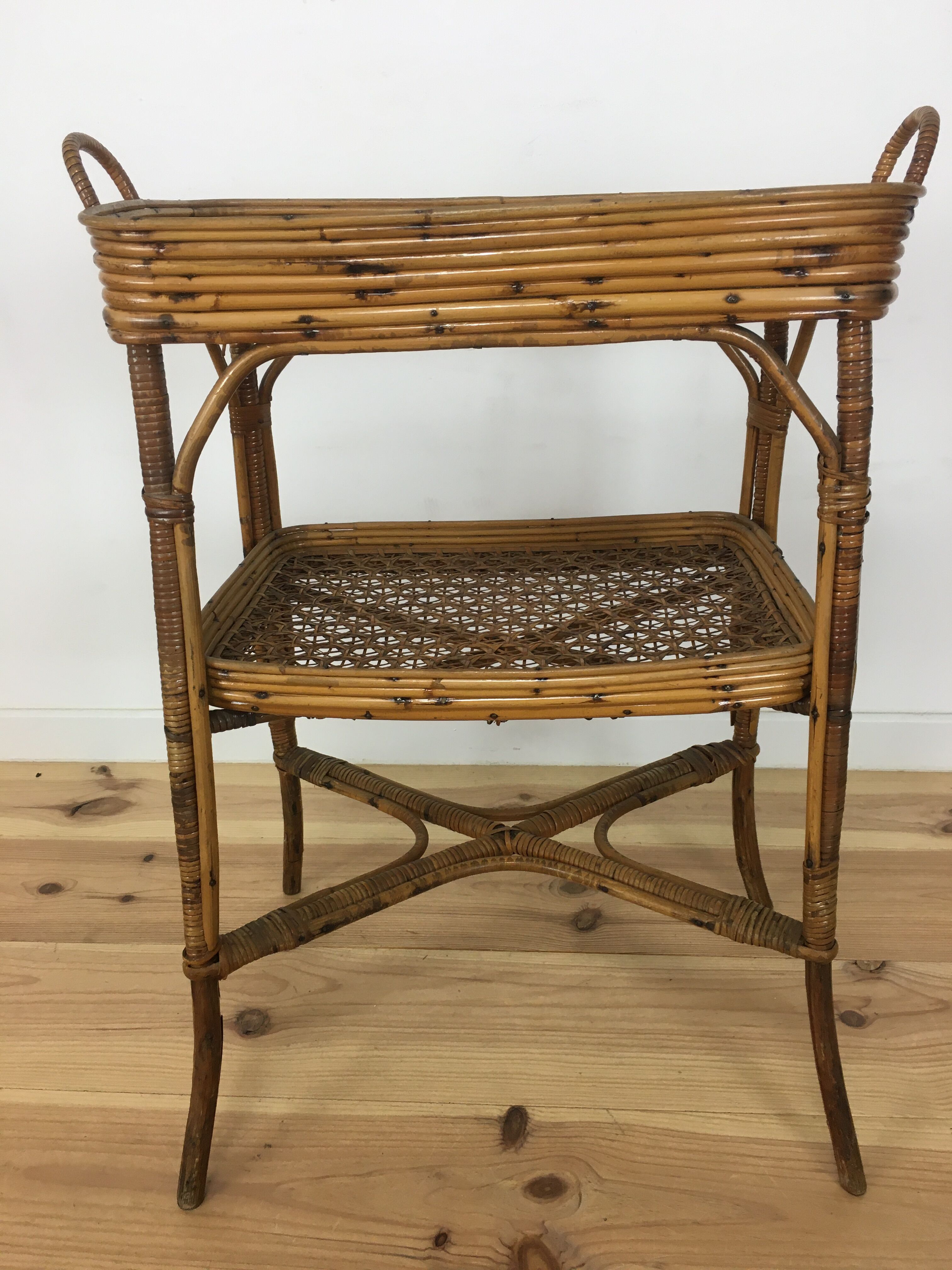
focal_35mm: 29
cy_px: 635
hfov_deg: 48.2
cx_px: 476
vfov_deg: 61.7
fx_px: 1063
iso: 32
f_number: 2.2
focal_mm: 4.15
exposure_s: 1/33
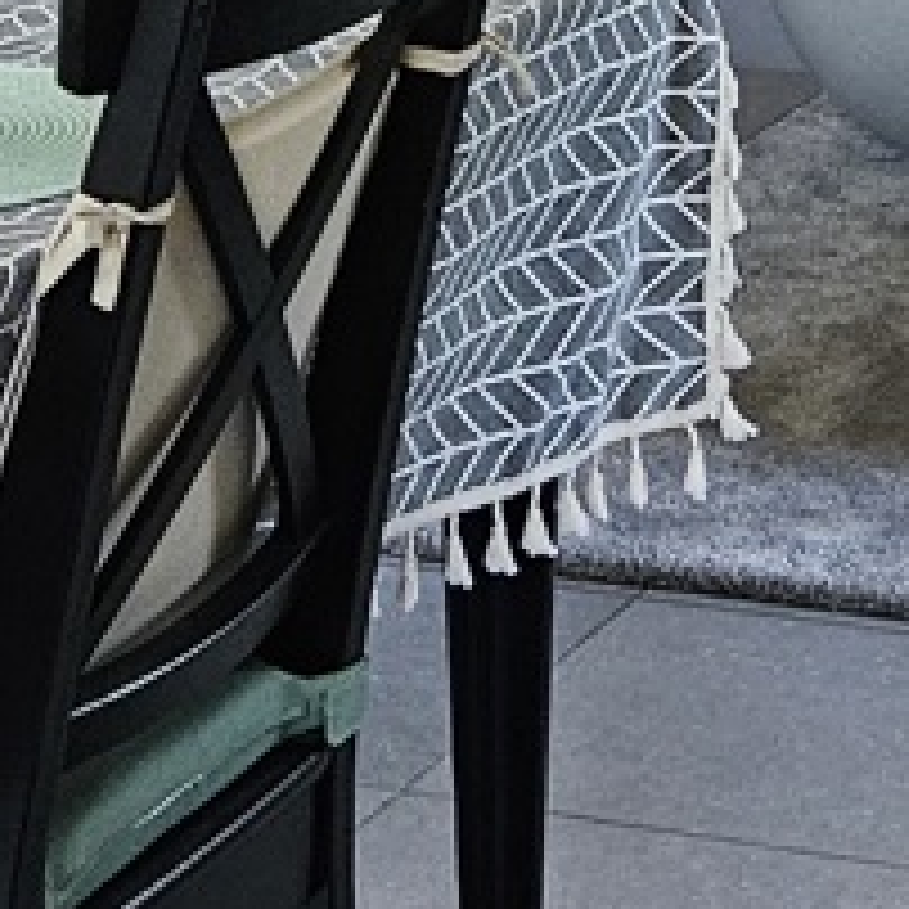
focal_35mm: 161
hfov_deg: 10.8
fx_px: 4783
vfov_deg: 10.2
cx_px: 639
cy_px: -796
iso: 800
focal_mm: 5.4
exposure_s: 1/142
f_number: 1.8
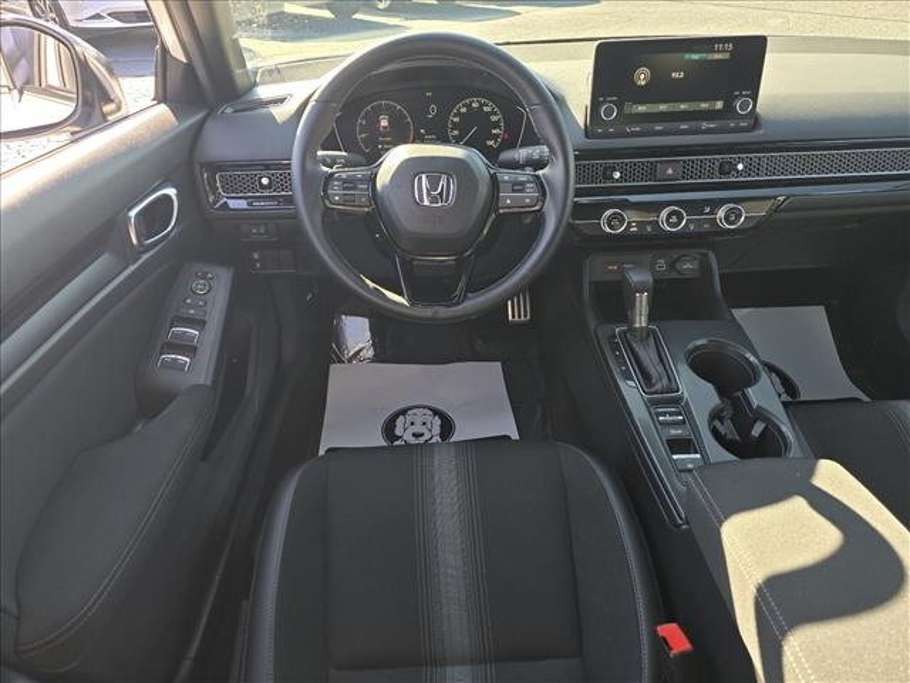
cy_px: 342
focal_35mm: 23
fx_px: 605
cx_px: 455
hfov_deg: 73.9
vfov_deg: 58.9
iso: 50
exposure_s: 1/182
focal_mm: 6.3
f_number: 1.7
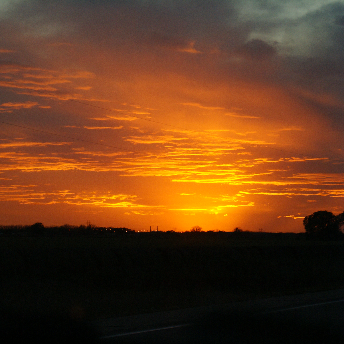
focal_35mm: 134
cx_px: 160
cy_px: 173
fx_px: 1507
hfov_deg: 13.0
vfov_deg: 13.0
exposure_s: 1/125
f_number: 5.6
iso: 250
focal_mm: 70
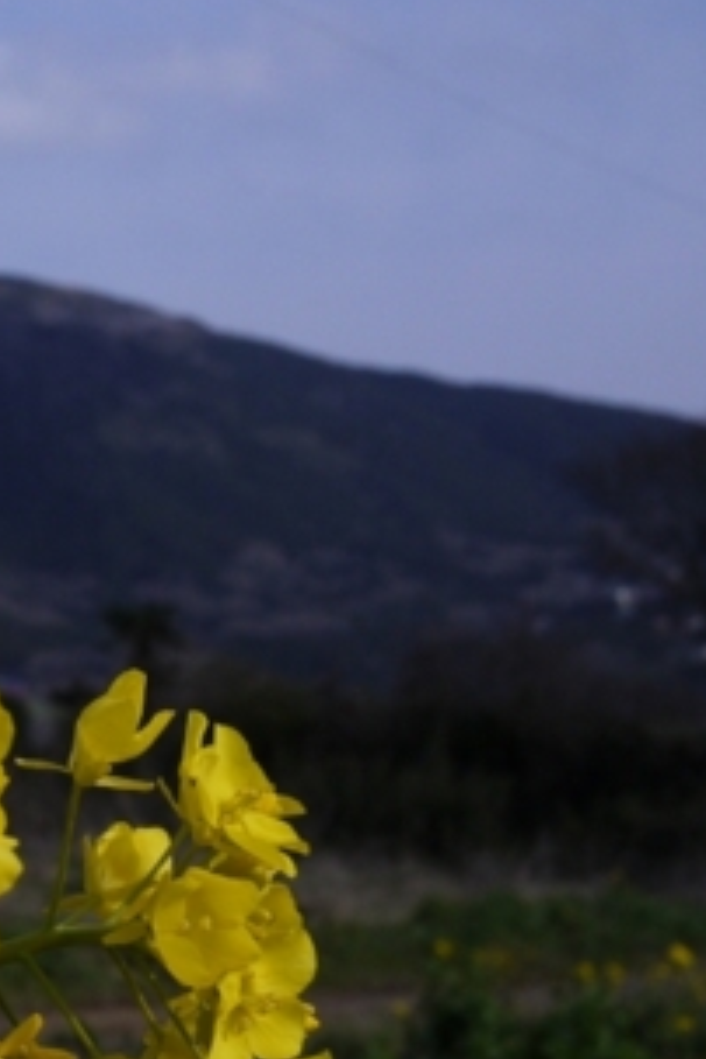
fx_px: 3236
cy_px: 259
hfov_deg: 11.5
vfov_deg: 18.5
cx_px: -612
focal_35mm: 110
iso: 200
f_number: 8
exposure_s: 1/320
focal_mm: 20
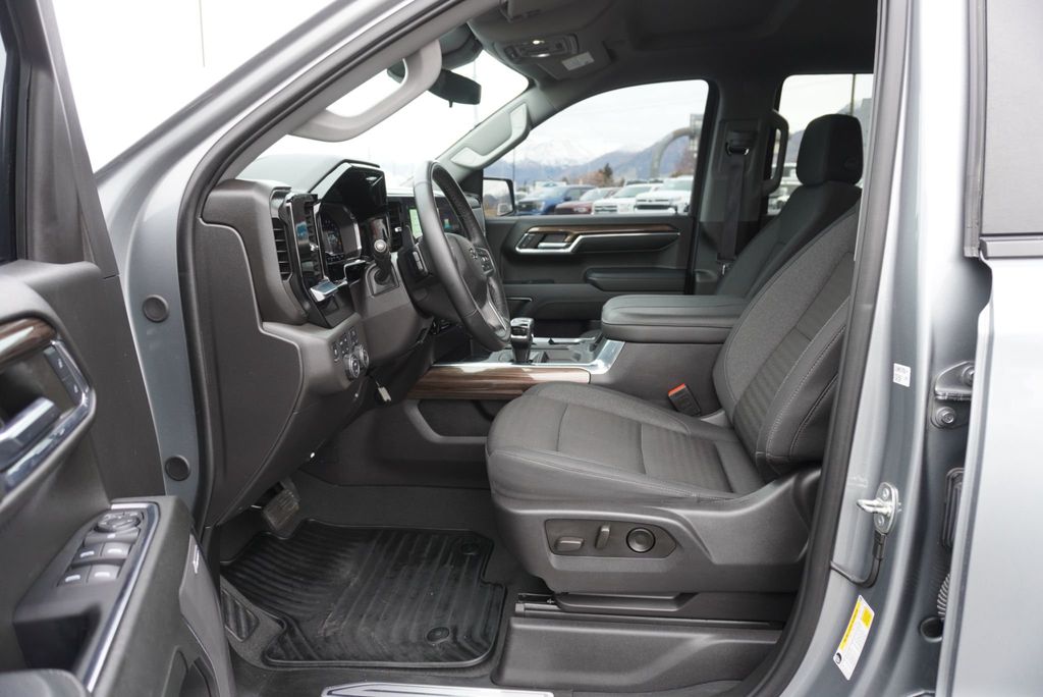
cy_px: 348
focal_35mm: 24
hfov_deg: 73.7
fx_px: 696
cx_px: 522
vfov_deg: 53.2
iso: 200
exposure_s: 1/60
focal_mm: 16
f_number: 4
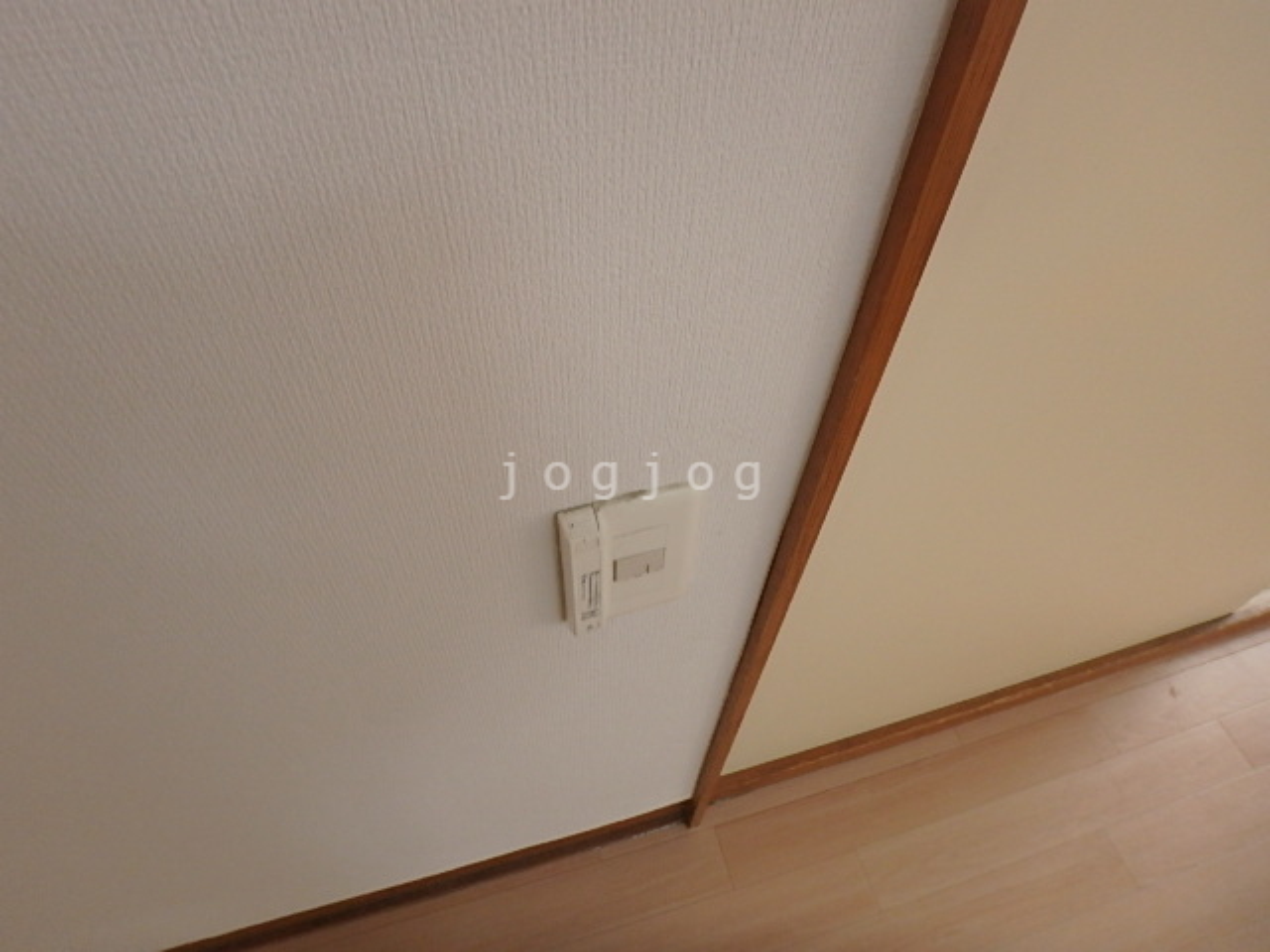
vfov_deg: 63.4
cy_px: 476
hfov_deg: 79.0
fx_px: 770
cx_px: 635
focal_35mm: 21
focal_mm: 3.7
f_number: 3.5
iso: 250
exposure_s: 1/30
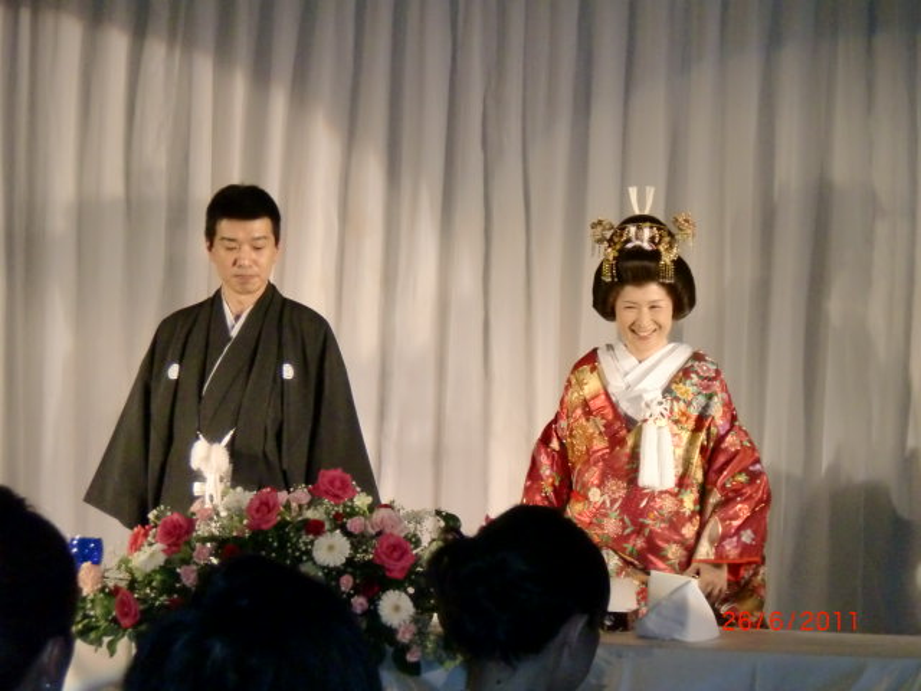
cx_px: 460
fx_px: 2820
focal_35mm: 106
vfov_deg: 14.0
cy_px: 346
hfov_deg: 18.5
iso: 400
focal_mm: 18.9
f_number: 5.9
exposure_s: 1/60
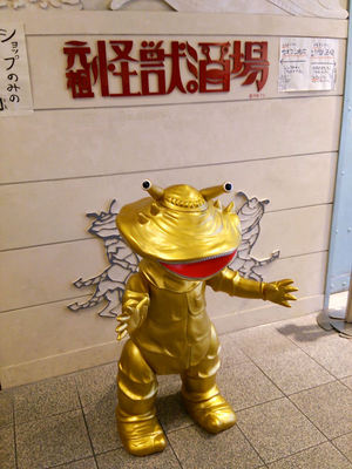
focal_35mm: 30
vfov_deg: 60.0
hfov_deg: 46.8
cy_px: 234
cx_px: 176
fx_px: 407
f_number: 1.94
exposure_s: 1/44
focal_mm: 4.06
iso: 80
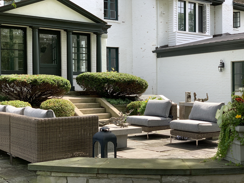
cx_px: 122
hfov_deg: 36.8
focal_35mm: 52
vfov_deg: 28.0
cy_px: 92
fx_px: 367
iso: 16
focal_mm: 6
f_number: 2.4
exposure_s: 1/217
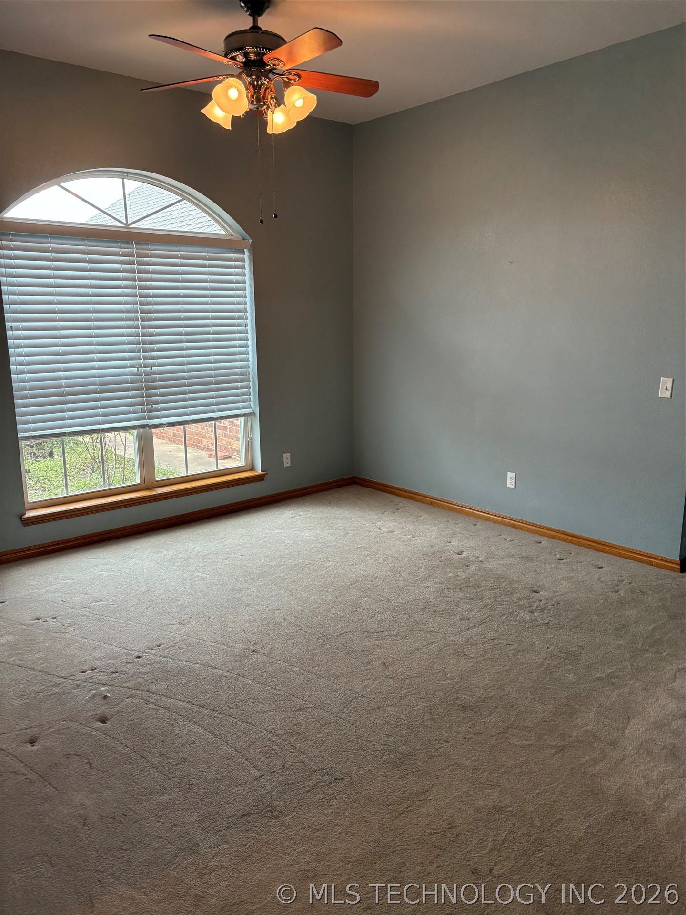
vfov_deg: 67.3
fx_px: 687
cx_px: 343
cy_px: 458
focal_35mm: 26
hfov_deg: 53.1
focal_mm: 5.96
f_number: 1.6
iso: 200
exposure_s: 1/120
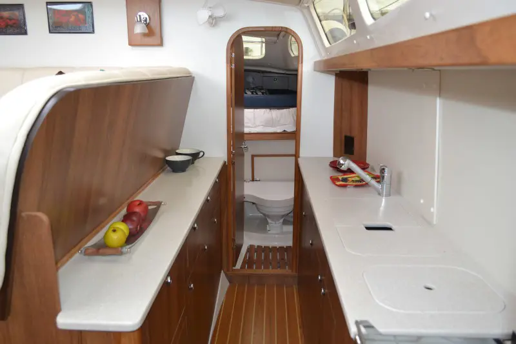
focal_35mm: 27
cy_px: 172
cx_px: 258
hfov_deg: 67.4
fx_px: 387
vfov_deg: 47.9
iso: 280
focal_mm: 18
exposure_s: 1/125
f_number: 4
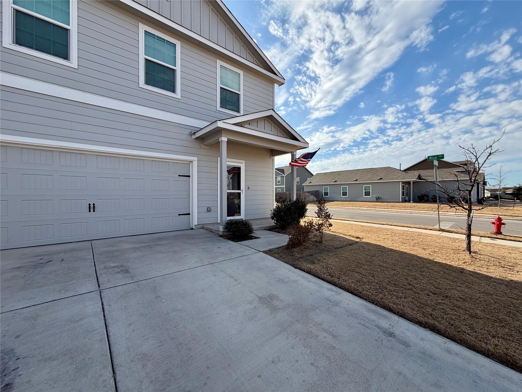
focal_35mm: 14
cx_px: 261
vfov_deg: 85.7
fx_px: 211
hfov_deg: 102.1
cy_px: 196
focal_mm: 2.22
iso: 25
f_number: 2.2
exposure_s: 1/770
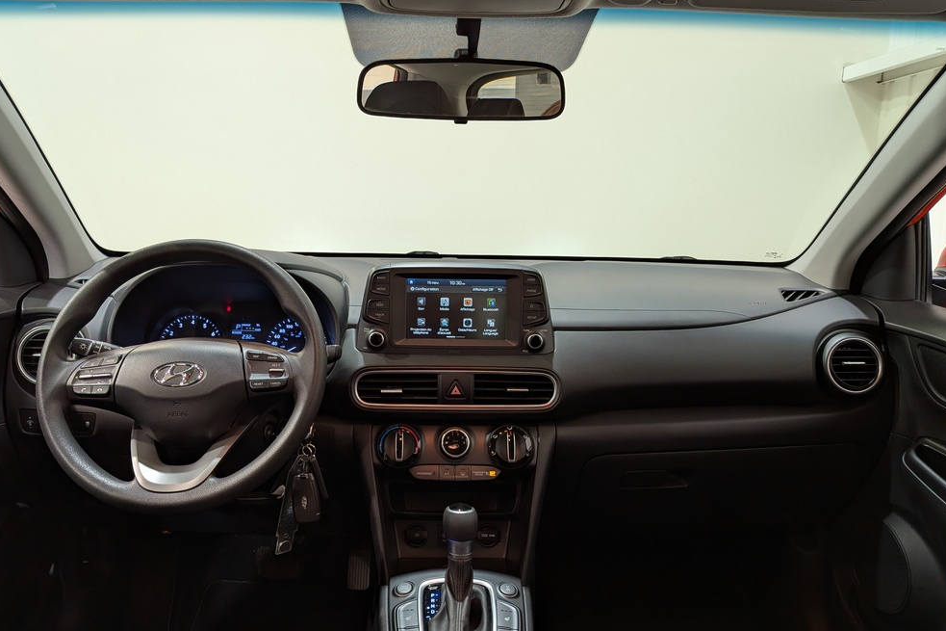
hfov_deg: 69.4
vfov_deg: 49.5
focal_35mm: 26
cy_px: 323
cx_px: 458
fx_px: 683
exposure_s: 1/24
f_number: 1.7
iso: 37
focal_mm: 4.53
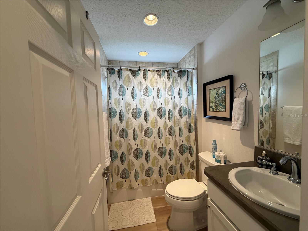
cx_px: 154
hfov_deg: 102.1
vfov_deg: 85.7
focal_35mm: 14
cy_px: 116
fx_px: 125
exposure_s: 1/120
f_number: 2.2
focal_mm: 2.22
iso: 160
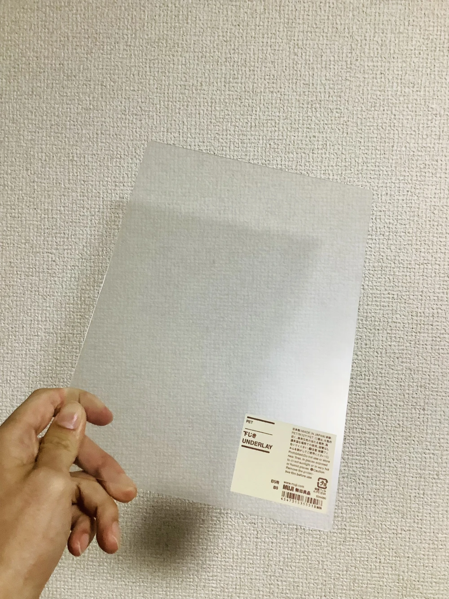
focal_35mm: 31
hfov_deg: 45.4
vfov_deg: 58.3
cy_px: 300
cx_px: 224
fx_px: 536
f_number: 2.4
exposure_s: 1/50
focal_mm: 3.3
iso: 160
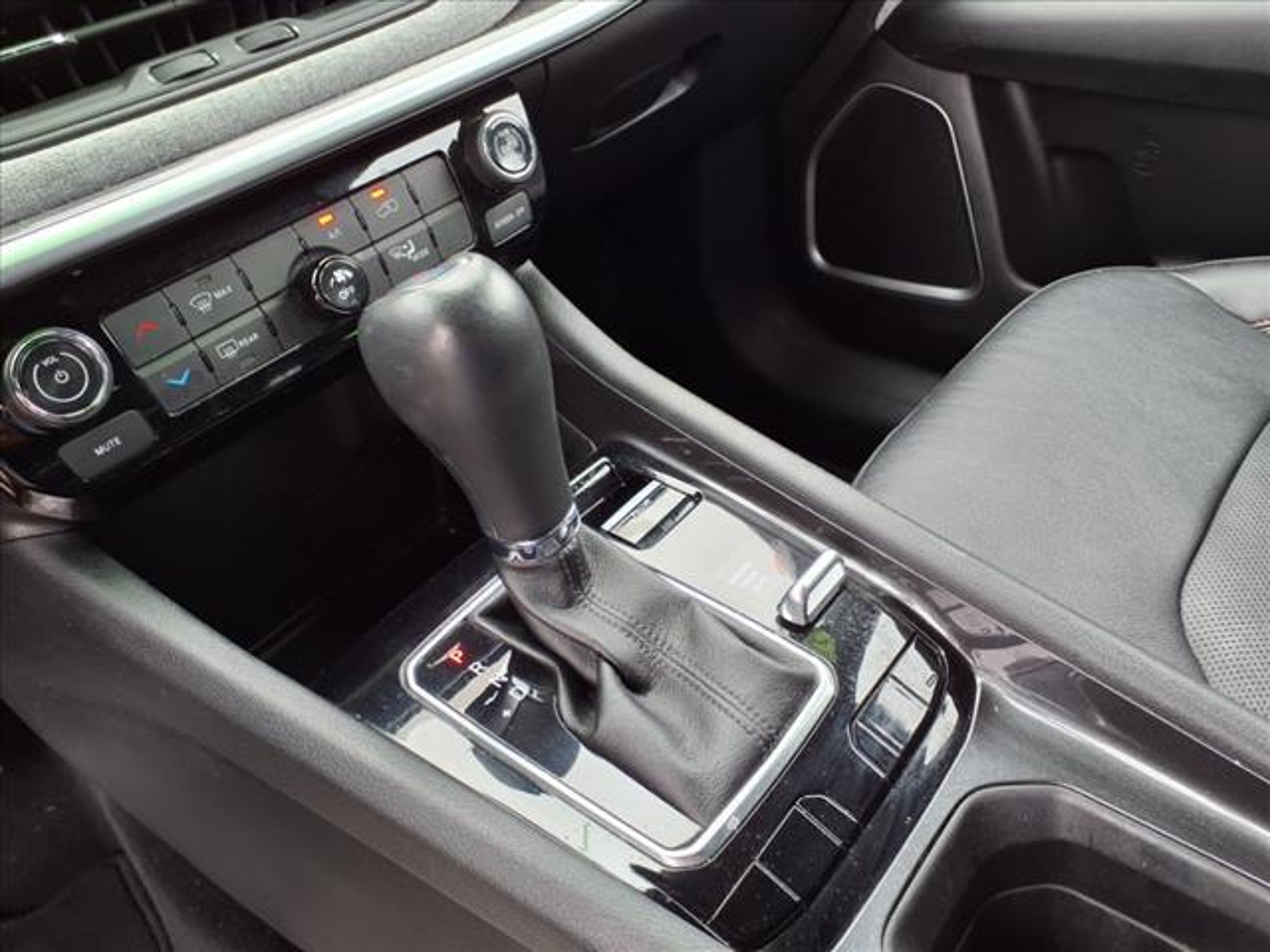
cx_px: 635
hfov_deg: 65.3
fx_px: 991
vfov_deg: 51.4
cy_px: 476
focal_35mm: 27
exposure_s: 1/60.2
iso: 50
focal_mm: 3.58
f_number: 1.9
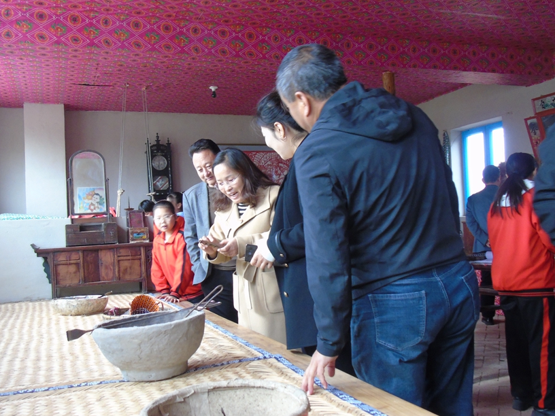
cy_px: 215
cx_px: 265
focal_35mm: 32
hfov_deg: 56.8
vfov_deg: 44.2
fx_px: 513
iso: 400
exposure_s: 1/30
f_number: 3.6
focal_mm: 5.2
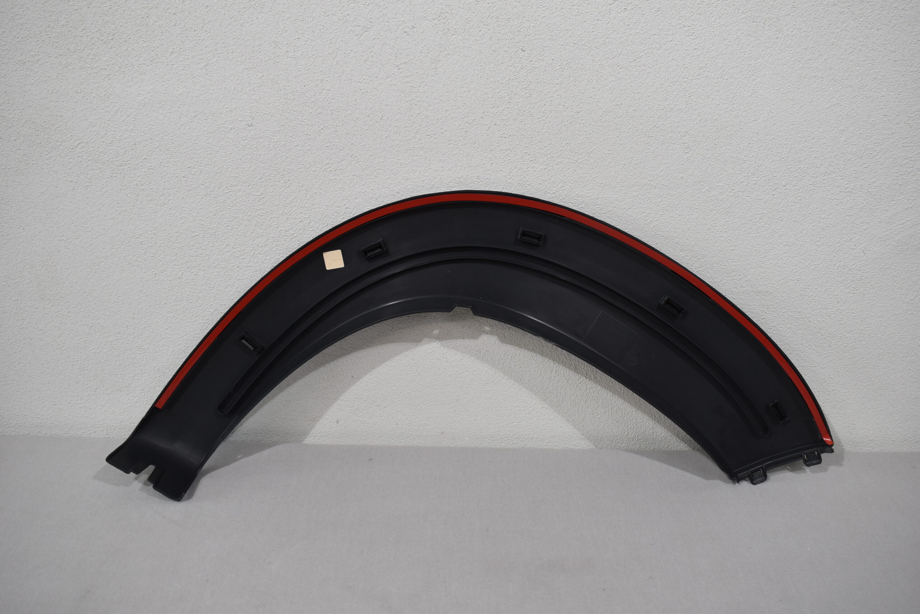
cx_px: 460
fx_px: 843
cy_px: 307
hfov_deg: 57.2
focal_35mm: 33
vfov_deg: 40.0
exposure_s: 1/125
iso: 400
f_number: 5.6
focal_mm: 22
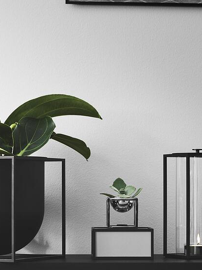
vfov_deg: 12.5
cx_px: 114
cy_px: 191
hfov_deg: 9.4
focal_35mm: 158
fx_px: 1230
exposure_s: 8
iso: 100
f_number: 9
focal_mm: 105
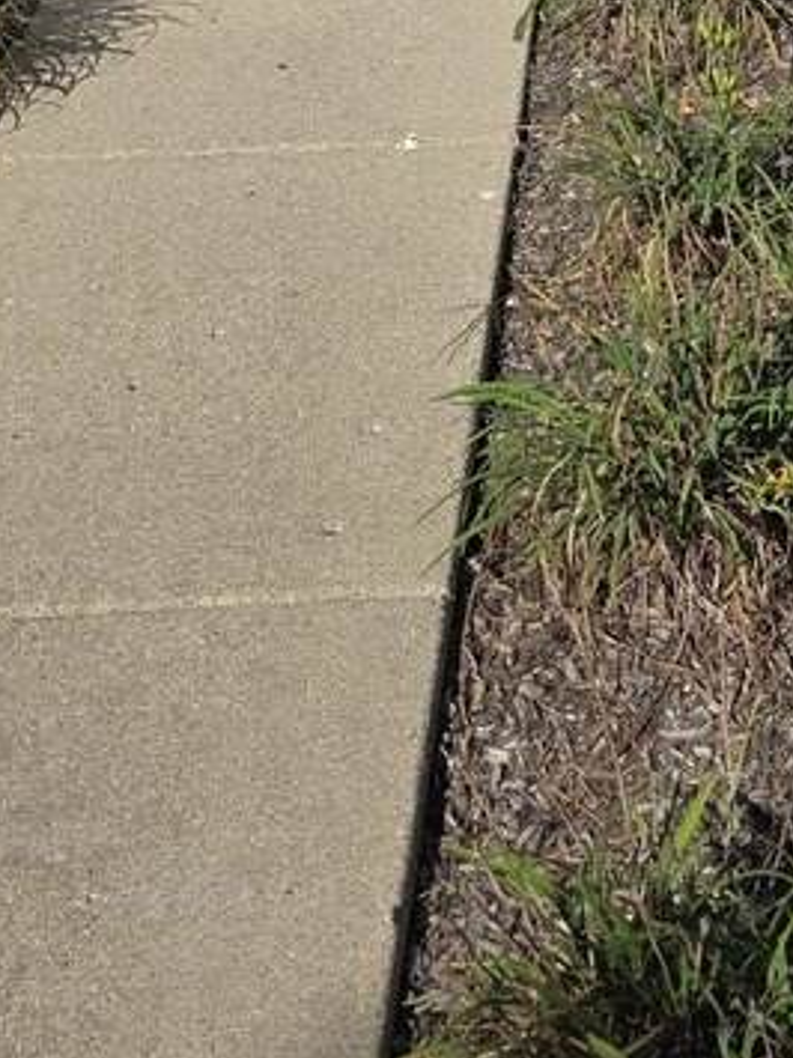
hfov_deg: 20.5
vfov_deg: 24.0
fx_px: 2139
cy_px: -358
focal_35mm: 70
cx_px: 742
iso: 80
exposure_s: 1/7944
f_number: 1.7
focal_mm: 6.25
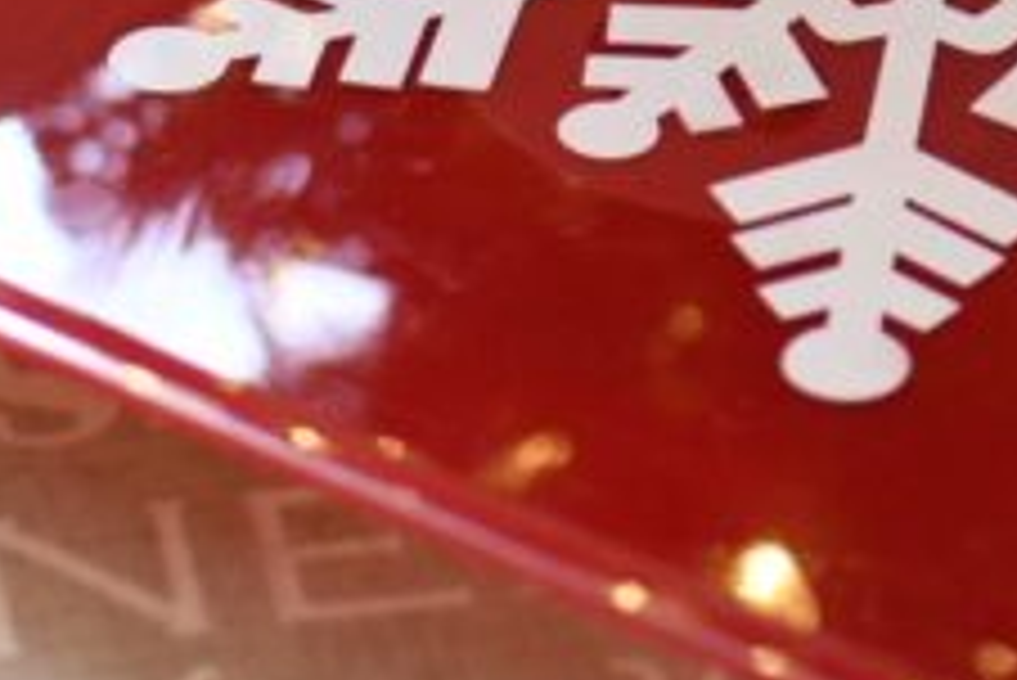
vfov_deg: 4.5
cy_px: -399
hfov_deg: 6.8
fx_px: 8593
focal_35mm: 304
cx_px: 846
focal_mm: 45
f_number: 2.2
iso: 720
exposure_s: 1/80
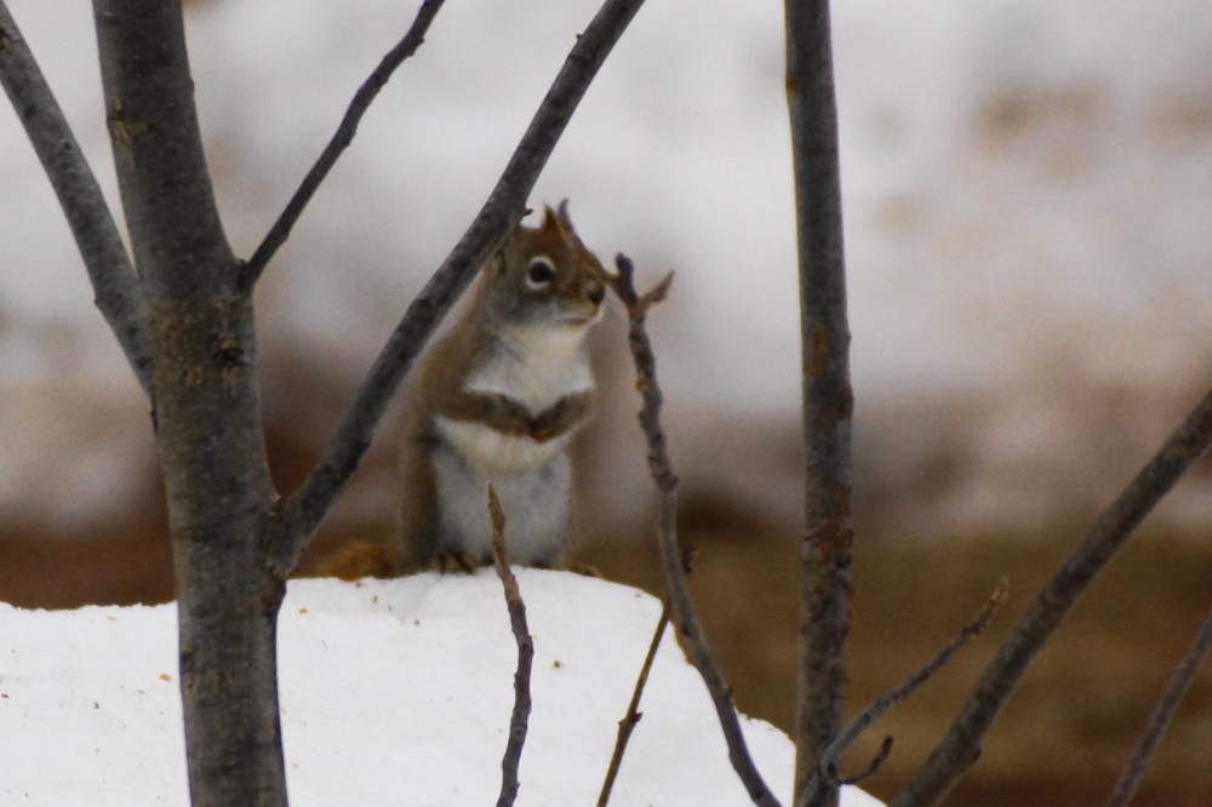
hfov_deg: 5.5
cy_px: 404
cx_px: 606
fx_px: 12620
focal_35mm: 375
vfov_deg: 3.7
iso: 400
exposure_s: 1/400
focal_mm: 250
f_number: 6.3
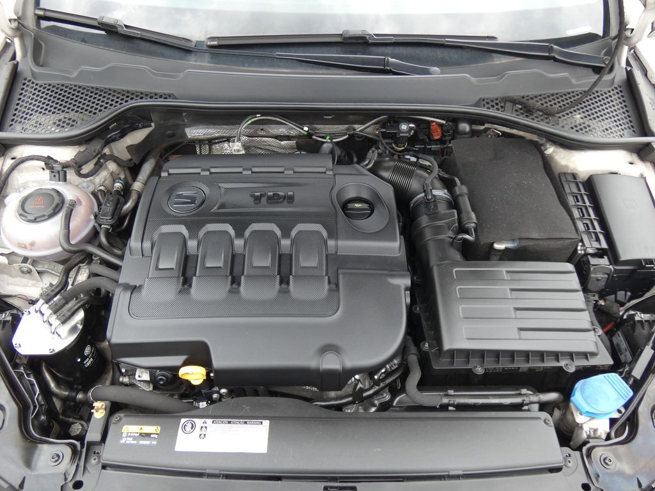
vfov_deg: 54.9
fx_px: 473
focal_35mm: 25
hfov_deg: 69.4
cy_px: 246
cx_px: 328
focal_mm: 4.4
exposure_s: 1/80
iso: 80
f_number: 3
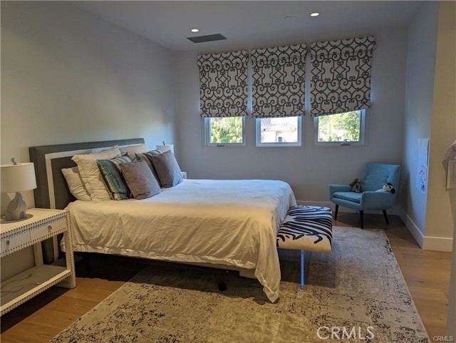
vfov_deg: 56.9
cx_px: 228
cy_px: 172
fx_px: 316
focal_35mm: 24
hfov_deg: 71.6
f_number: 1.85
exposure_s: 1/60
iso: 61
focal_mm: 6.81
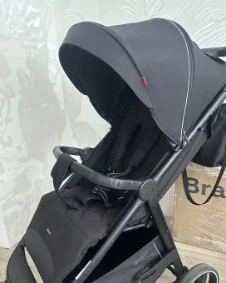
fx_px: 259
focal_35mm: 31
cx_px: 136
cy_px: 168
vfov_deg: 56.8
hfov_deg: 46.8
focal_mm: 6.86
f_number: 1.78
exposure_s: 1/42
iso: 1000
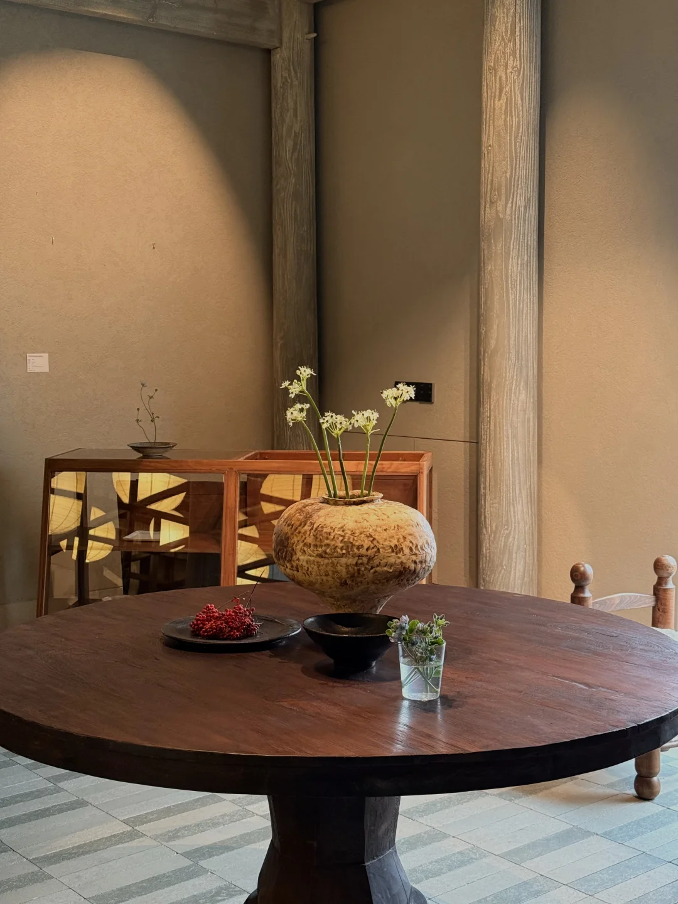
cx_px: 339
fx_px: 1254
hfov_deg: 30.3
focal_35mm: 48
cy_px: 452
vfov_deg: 39.7
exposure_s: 1/50
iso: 250
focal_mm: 6.76
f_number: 1.78
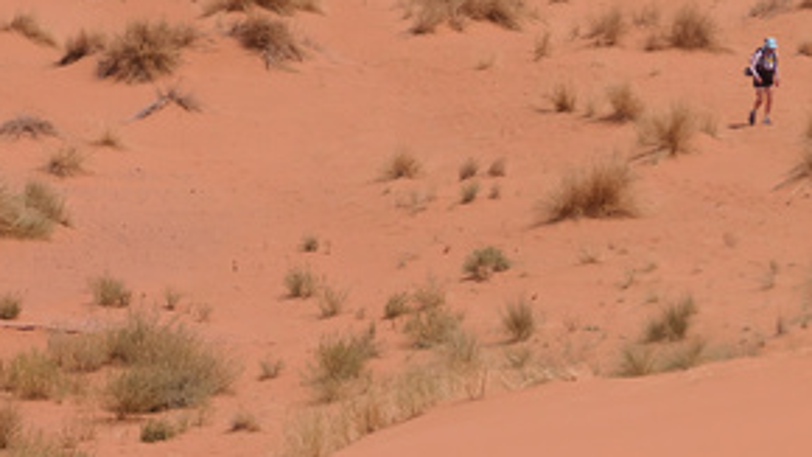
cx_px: -59
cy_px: 79
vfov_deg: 6.5
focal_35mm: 185
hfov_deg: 11.5
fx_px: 3983
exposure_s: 1/6400
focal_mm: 18.3
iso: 125
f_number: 3.2
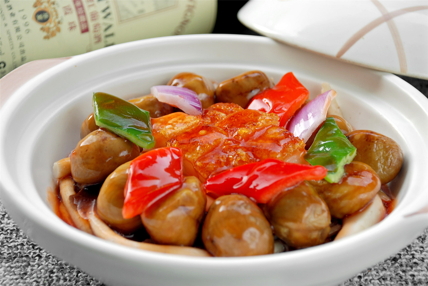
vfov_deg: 13.1
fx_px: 1250
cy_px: 143
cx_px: 214
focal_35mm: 105
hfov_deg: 19.4
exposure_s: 1/4
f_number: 6.3
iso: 100
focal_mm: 70
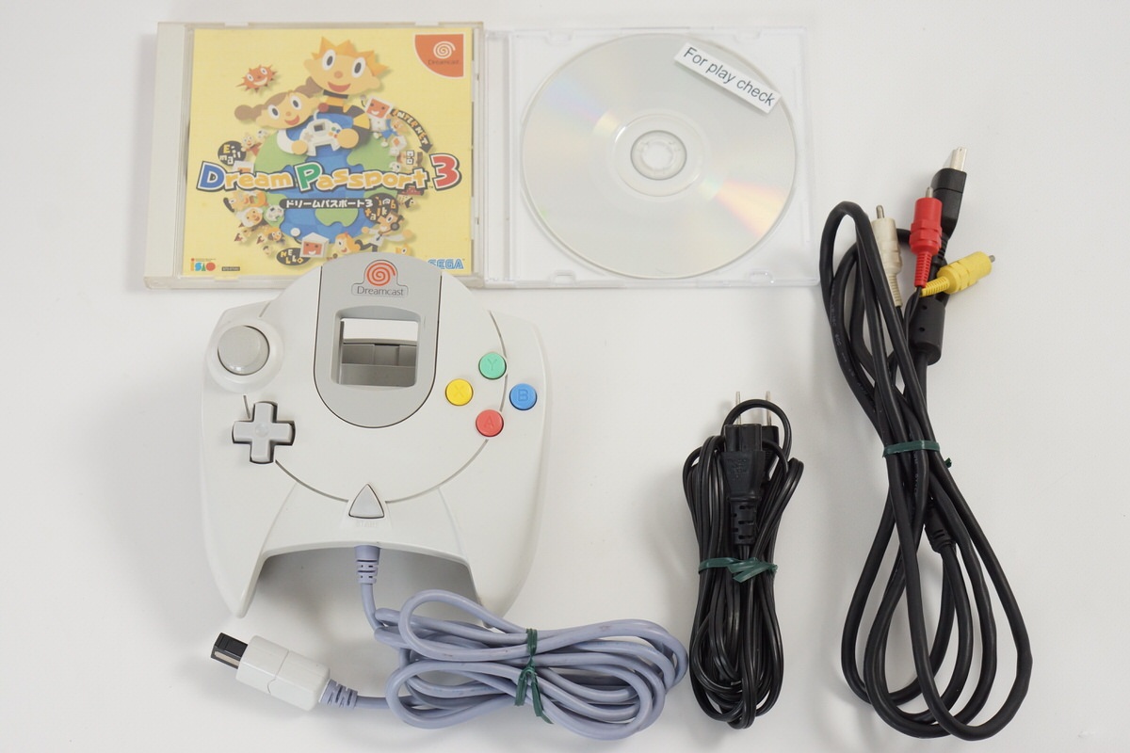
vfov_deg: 18.2
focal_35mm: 75
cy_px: 376
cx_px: 565
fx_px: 2354
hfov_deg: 27.0
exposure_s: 1/80
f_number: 6.3
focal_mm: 50
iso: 640
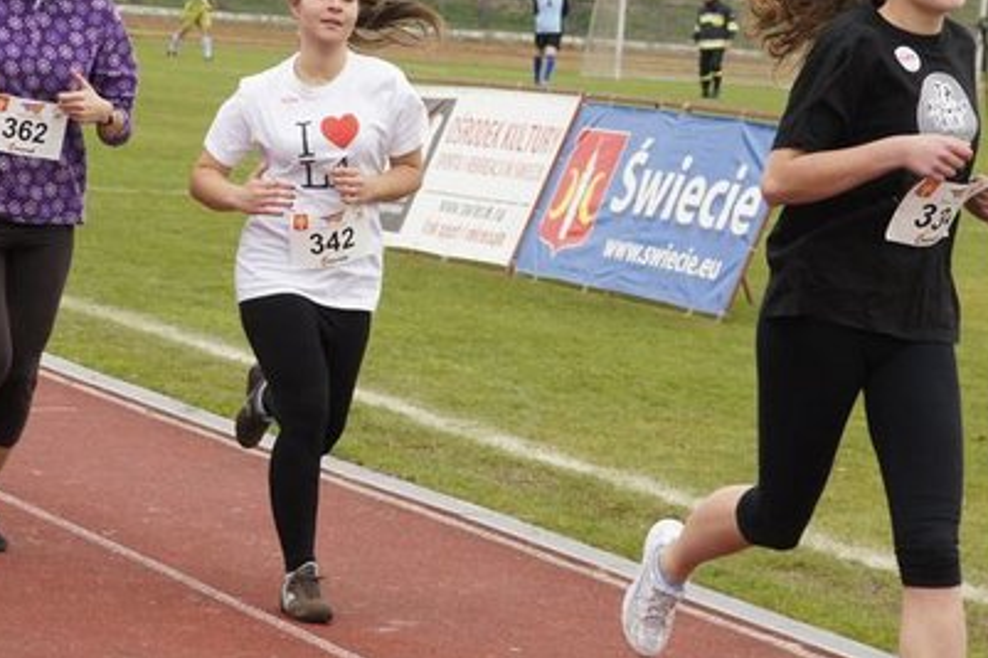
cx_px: 372
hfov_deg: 12.1
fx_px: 4663
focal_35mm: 170
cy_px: 131
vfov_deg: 8.1
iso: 1600
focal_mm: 70
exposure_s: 1/800
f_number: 6.3
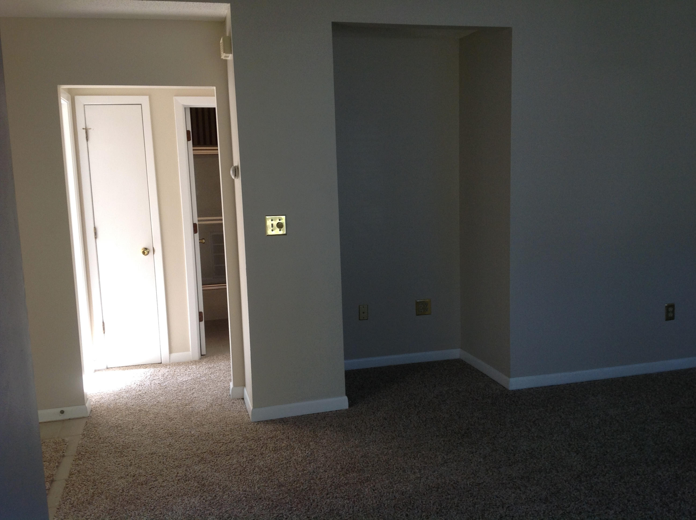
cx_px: 348
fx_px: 703
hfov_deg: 52.7
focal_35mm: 35
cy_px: 260
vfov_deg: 40.6
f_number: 2.4
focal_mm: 4.28
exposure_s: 1/40
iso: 64
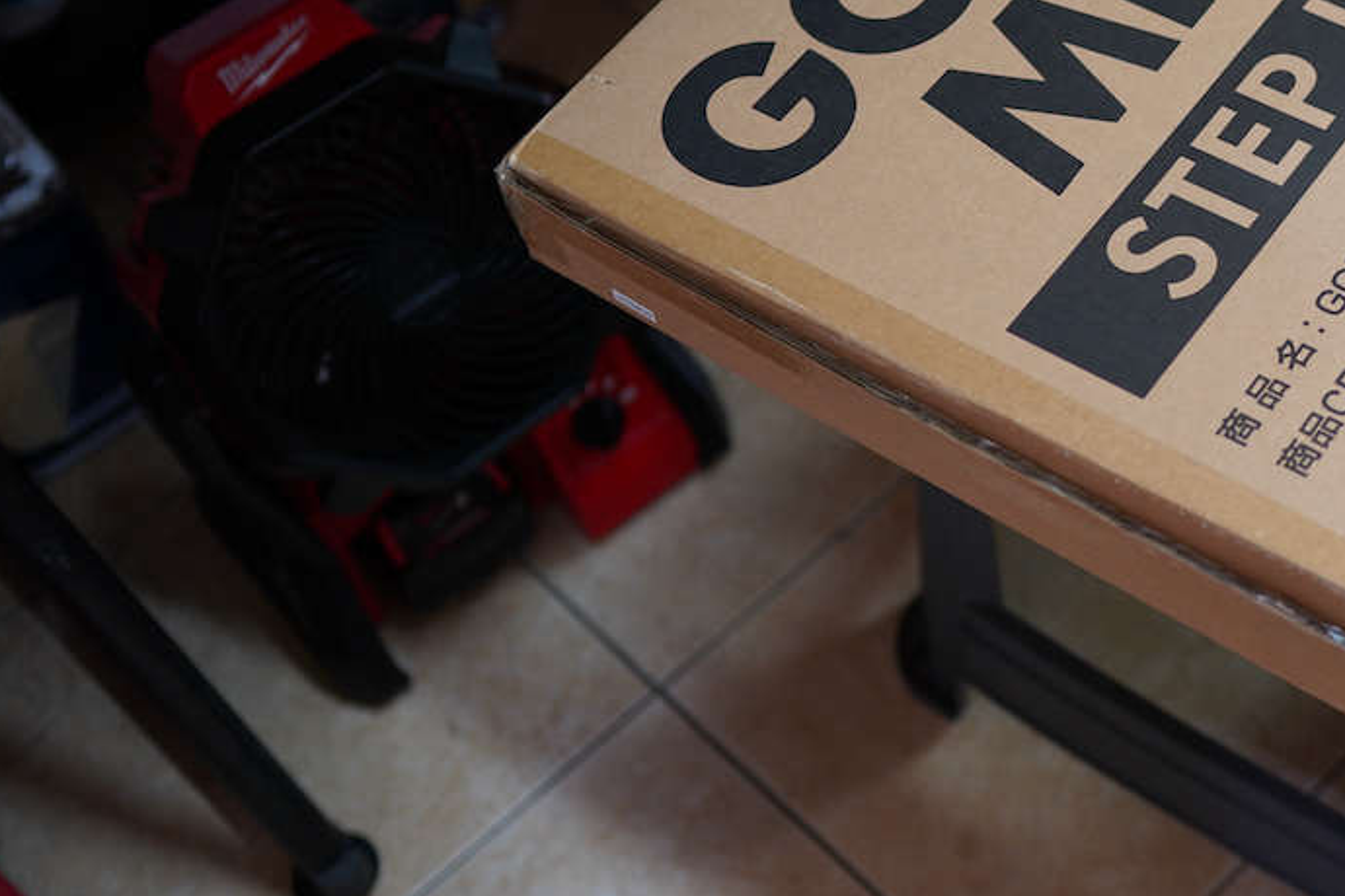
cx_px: 1294
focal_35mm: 71
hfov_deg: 27.1
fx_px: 2652
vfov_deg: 19.0
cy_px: 160
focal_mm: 35
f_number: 2
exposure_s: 1/40
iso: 320
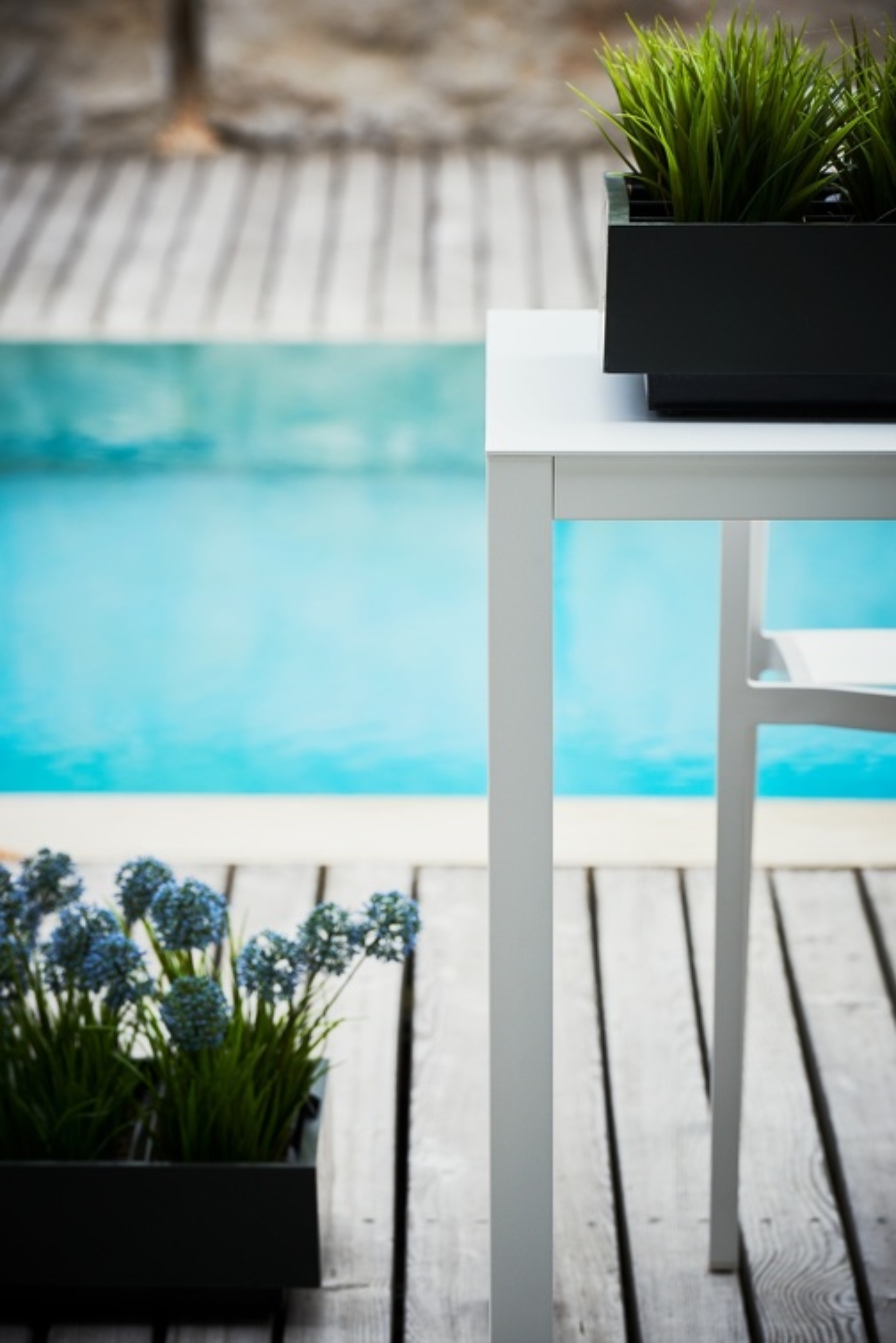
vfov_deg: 10.3
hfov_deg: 6.9
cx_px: 448
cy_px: 672
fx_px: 7466
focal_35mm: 200
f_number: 10
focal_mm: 200
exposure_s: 1/250
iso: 100
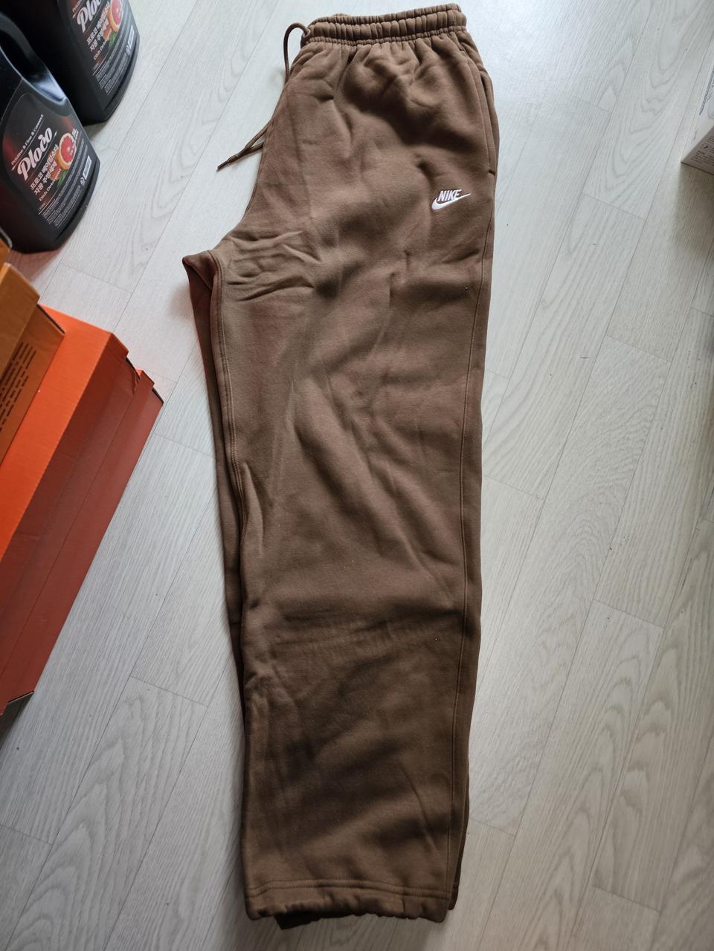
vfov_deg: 73.9
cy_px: 476
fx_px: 633
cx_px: 357
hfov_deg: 58.9
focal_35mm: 23
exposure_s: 1/182
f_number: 1.7
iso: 160
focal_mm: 6.3
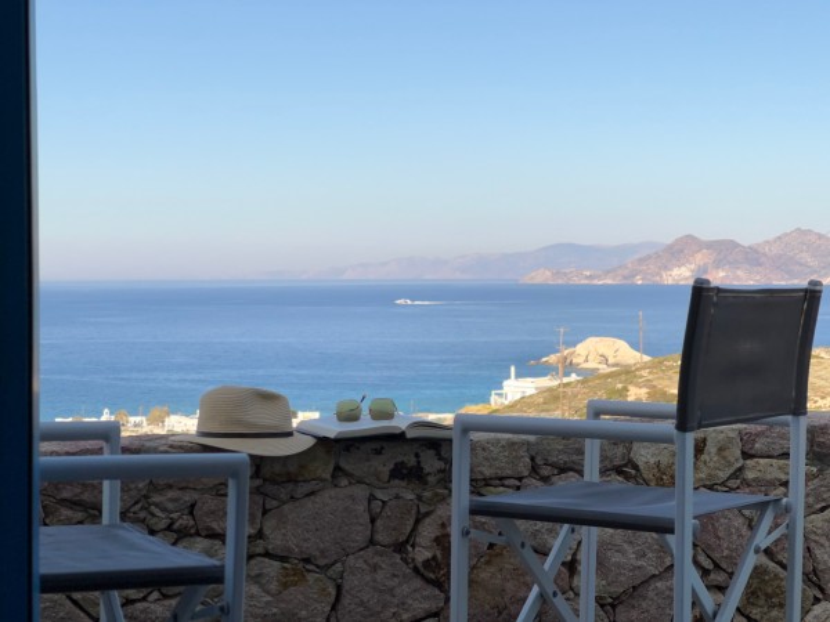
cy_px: 311
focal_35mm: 77
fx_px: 1846
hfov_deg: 25.3
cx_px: 415
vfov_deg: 19.1
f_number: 2.8
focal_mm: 9
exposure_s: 1/1054
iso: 32
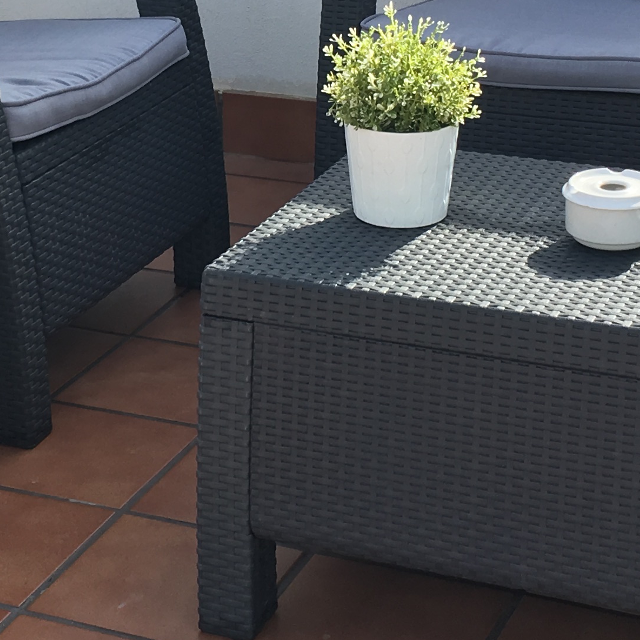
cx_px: 203
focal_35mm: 95
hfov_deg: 18.2
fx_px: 1987
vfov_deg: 18.0
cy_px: 77
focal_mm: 4.15
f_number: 2.2
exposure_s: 1/516
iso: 25
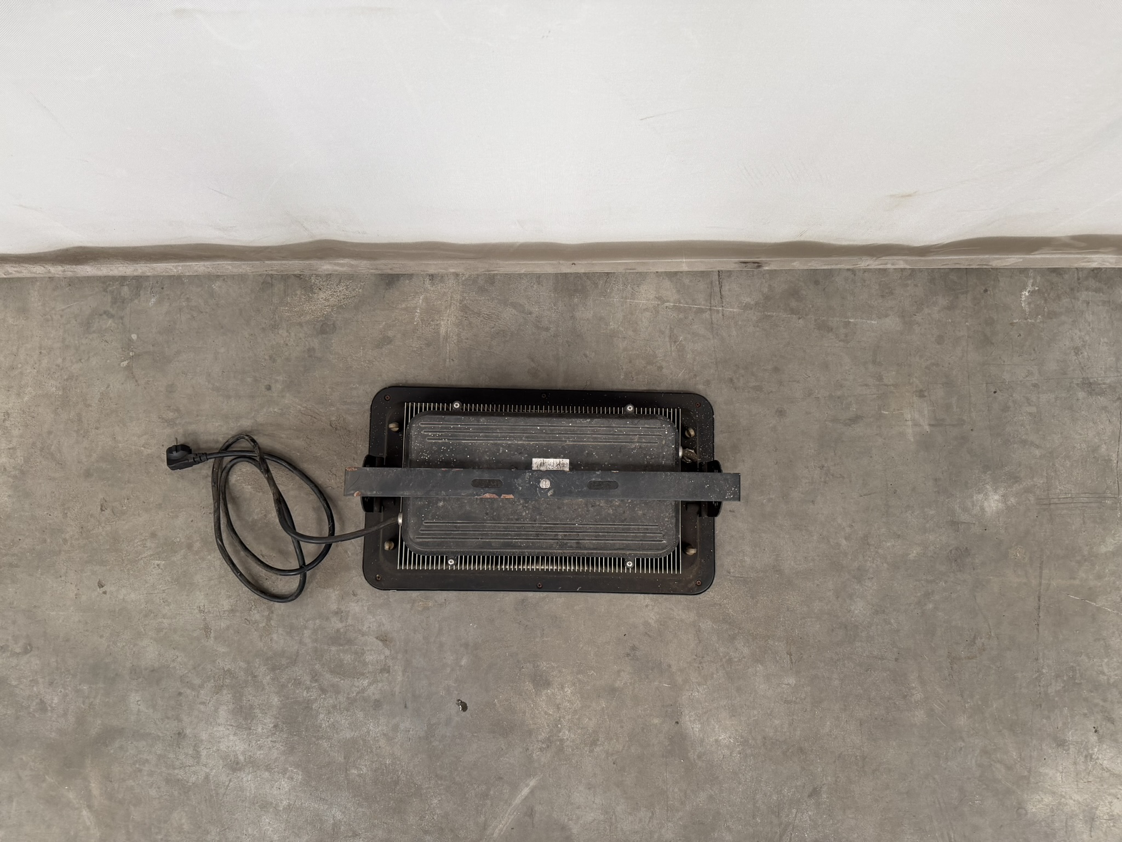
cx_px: 561
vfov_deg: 56.8
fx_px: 778
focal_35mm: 24
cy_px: 421
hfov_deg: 71.6
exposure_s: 1/103
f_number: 1.78
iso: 200
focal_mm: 6.76
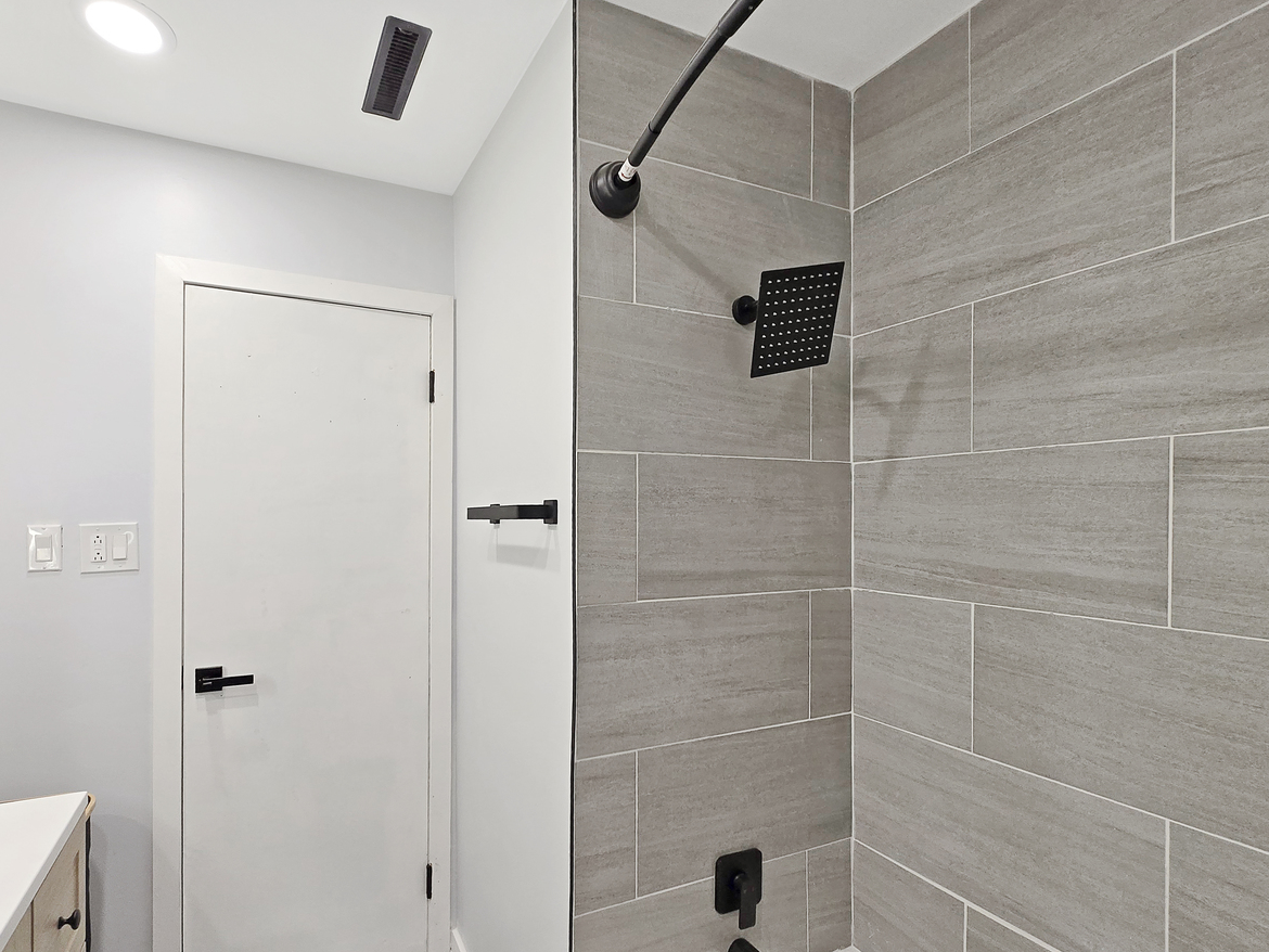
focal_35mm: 16
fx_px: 587
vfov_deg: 77.2
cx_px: 579
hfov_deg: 94.3
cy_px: 573
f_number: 2.2
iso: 64
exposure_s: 1/60
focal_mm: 1.7
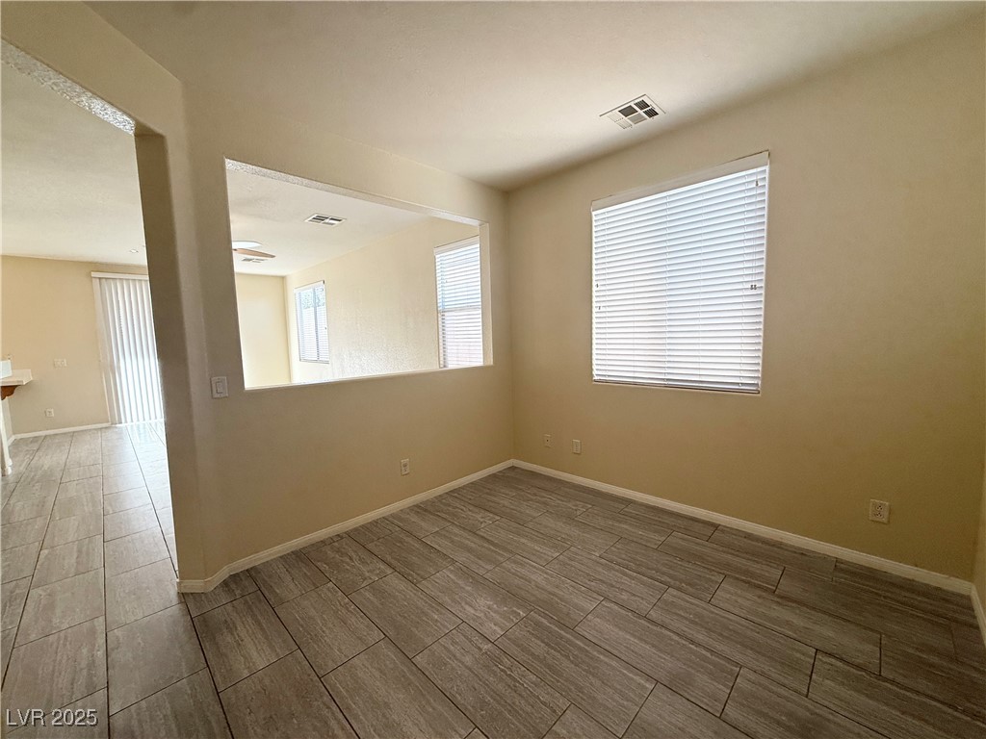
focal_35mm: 14
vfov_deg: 85.7
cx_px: 493
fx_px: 399
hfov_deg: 102.1
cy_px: 370
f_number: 2.2
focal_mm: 2.22
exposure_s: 1/120
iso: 80
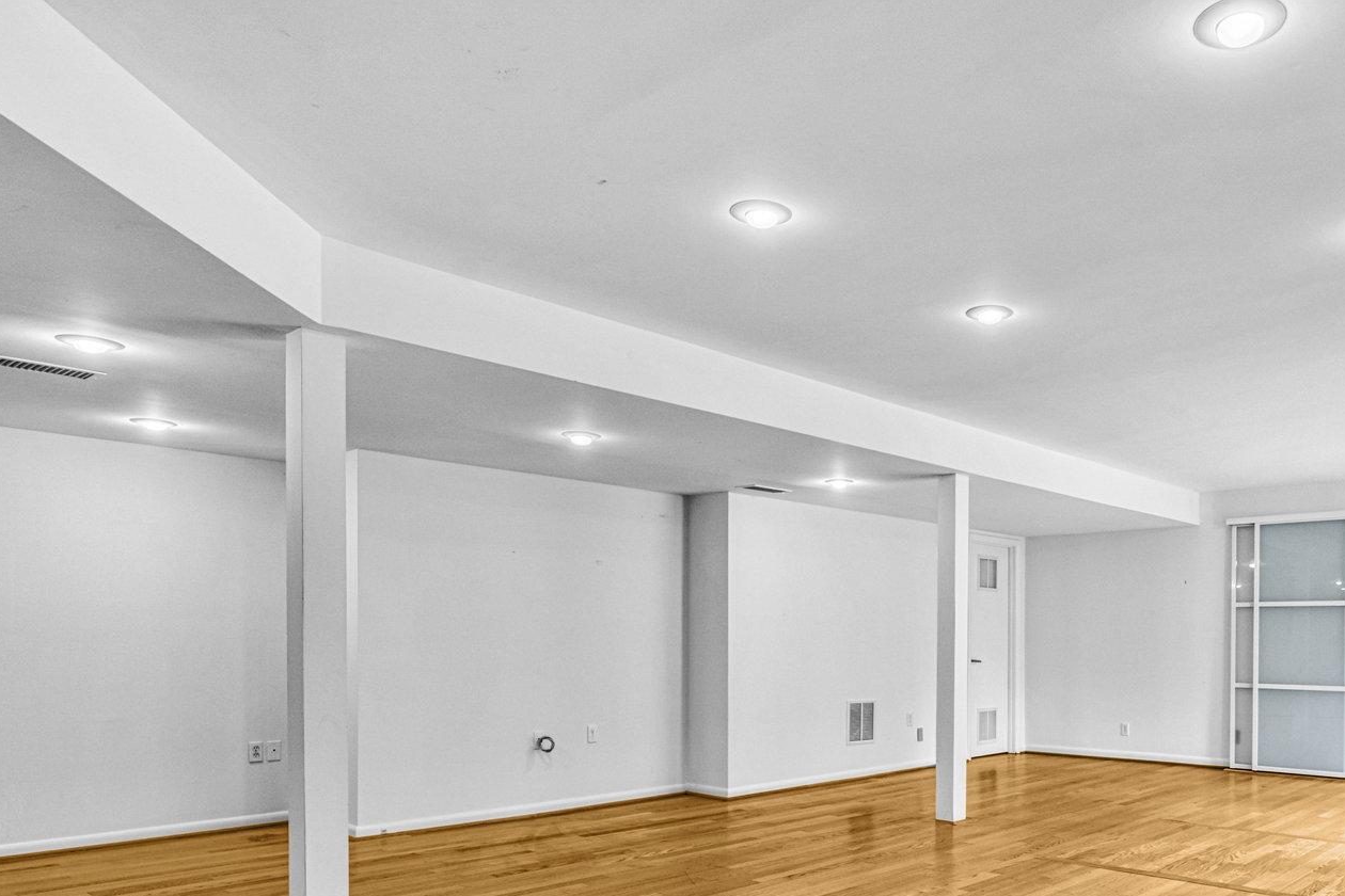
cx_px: 899
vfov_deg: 47.6
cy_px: 676
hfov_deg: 67.5
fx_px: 971
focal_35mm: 26
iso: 1250
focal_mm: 16
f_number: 7.1
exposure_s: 1/25
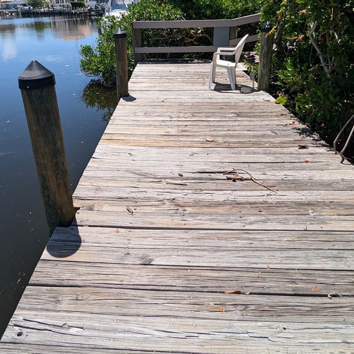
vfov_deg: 60.0
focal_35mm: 25
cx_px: 155
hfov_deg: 62.7
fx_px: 289
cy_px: 95
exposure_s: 1/1460
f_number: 2.2
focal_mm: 2.35
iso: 47
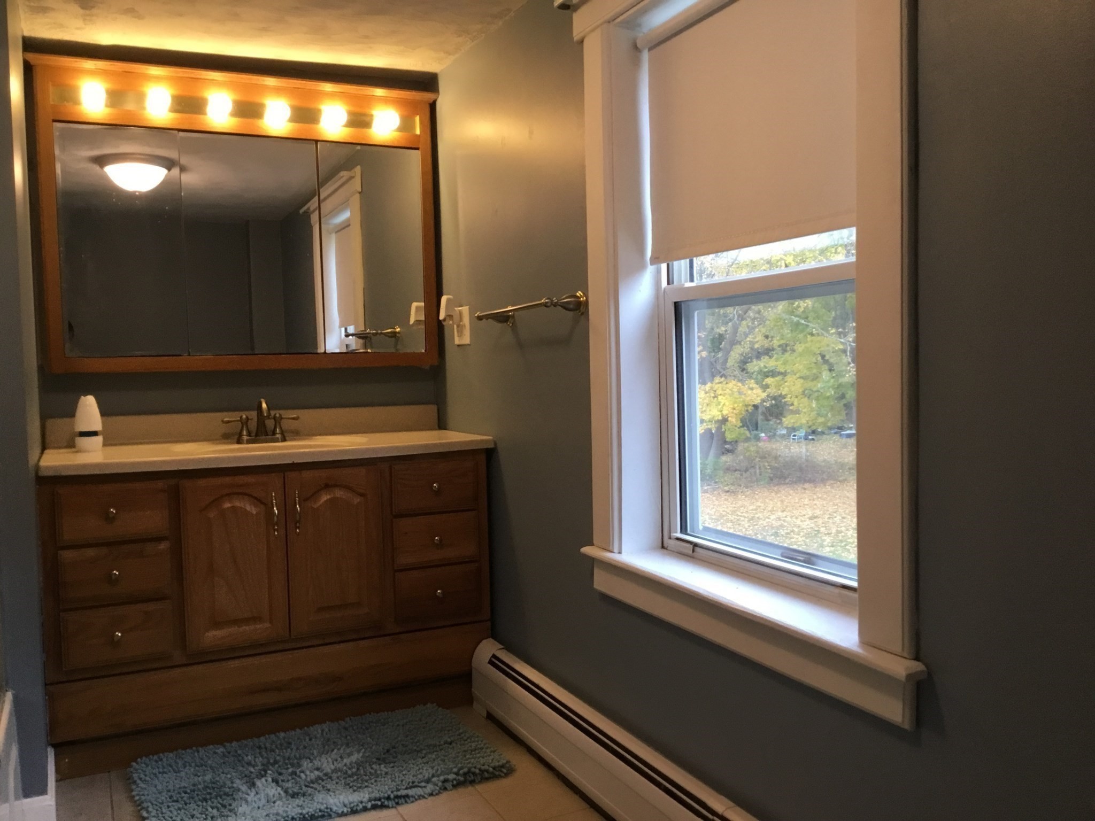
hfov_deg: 58.4
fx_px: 981
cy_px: 410
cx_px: 548
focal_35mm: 31
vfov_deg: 45.4
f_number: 2.4
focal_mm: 3.3
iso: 40
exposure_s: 1/30
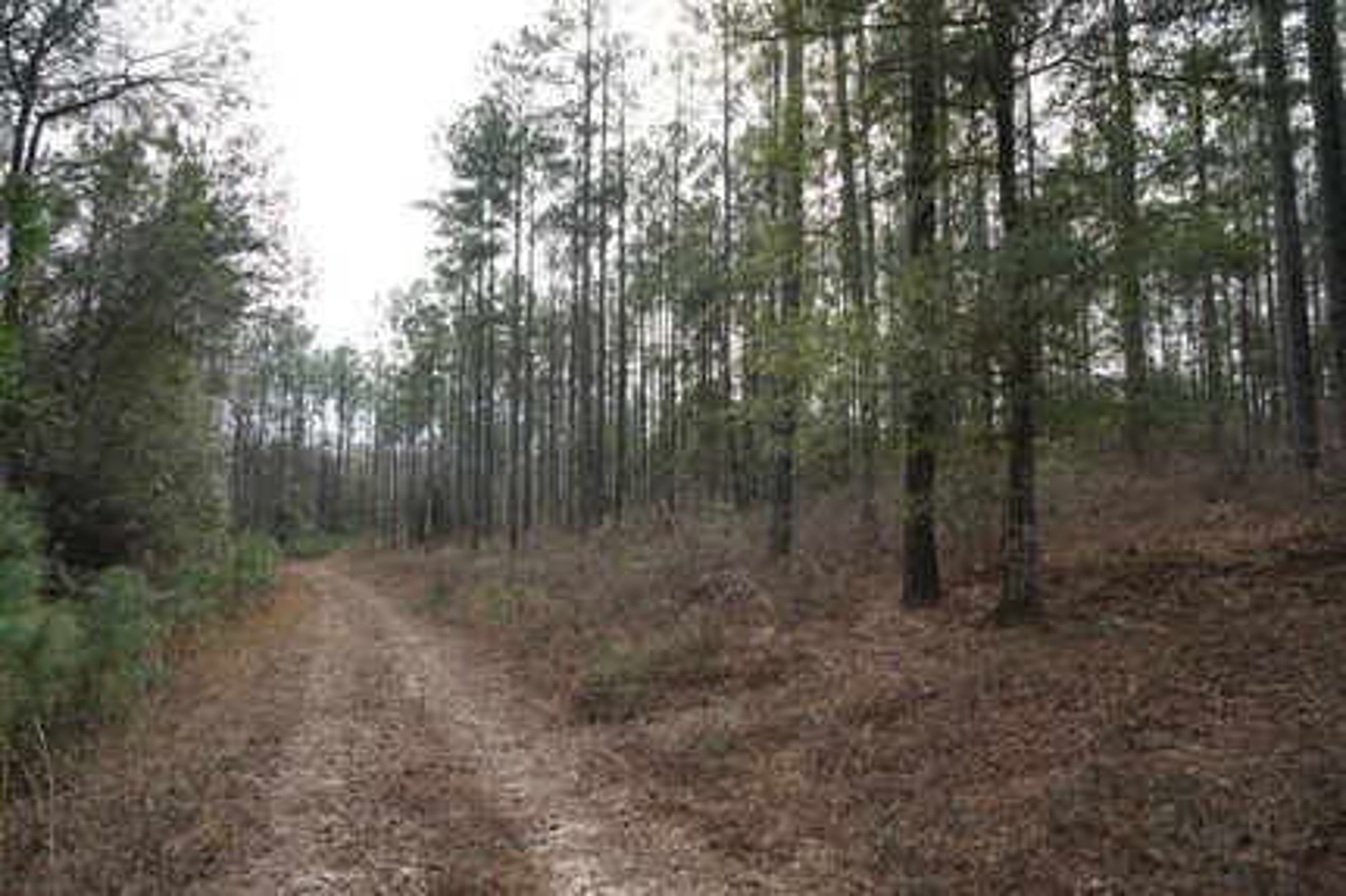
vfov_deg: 53.1
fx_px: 897
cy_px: 448
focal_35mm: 24
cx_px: 673
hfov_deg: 73.8
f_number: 7.1
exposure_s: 1/100
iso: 100
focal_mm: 24
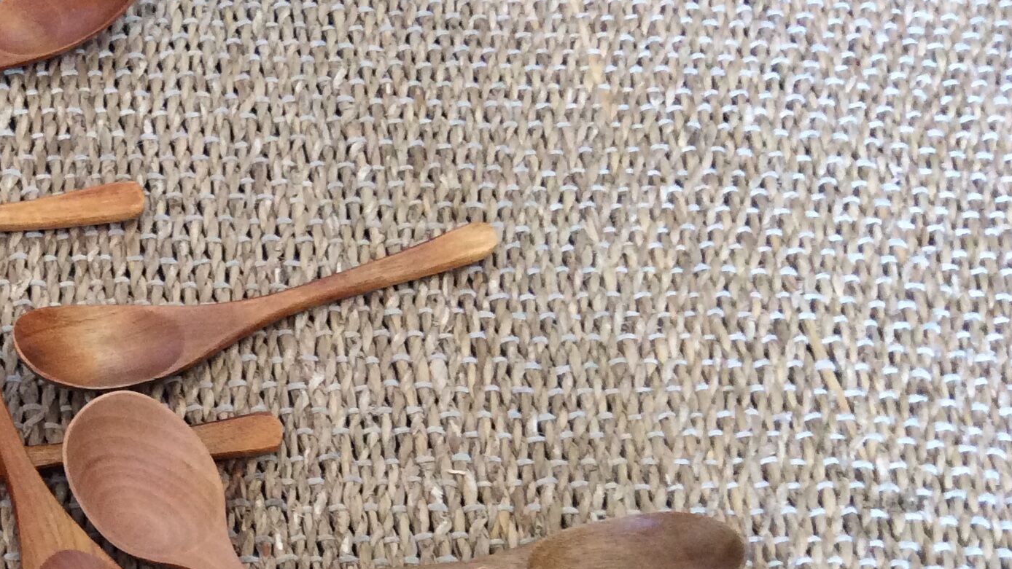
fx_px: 1744
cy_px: 560
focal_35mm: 65
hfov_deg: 30.7
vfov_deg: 18.1
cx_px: 81
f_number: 2.4
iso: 125
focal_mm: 3.3
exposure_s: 1/25
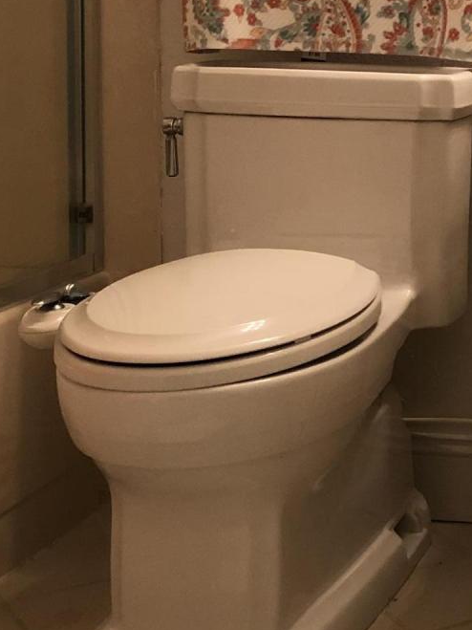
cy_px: 108
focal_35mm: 85
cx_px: 635
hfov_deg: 16.3
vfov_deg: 22.6
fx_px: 1546
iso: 64
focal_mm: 3.99
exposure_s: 1/15
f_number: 1.8
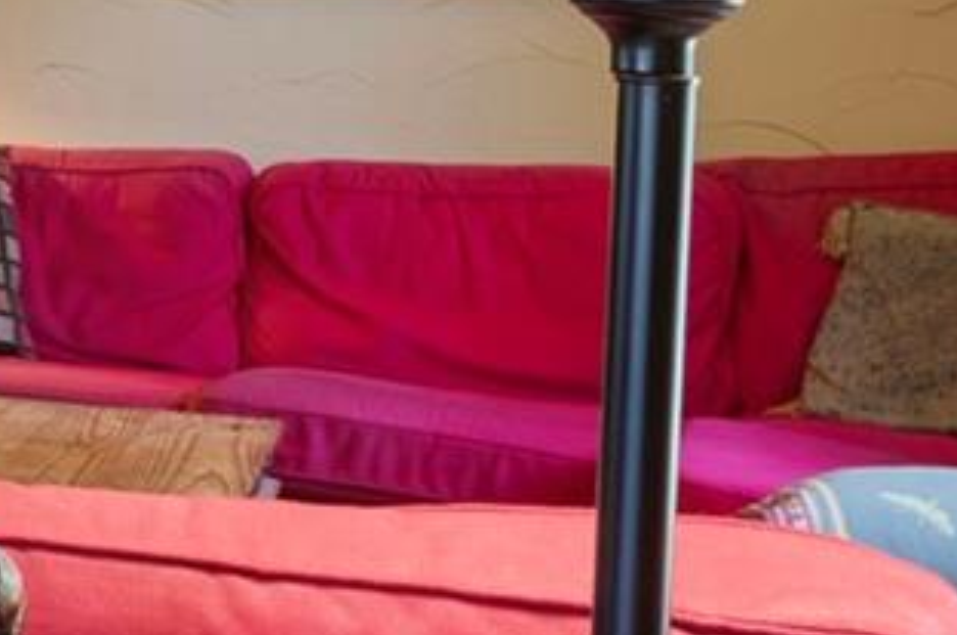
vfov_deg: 14.6
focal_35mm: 92
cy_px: -3
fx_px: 2442
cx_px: -1613
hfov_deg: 13.0
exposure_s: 1/5
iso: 400
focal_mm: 14
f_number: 10
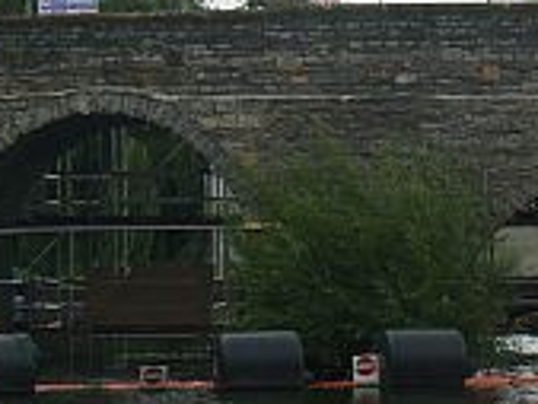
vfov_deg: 8.1
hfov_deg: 10.8
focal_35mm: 183
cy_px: 137
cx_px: 423
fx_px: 2846
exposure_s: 1/500
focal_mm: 14.3
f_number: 5.6
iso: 80
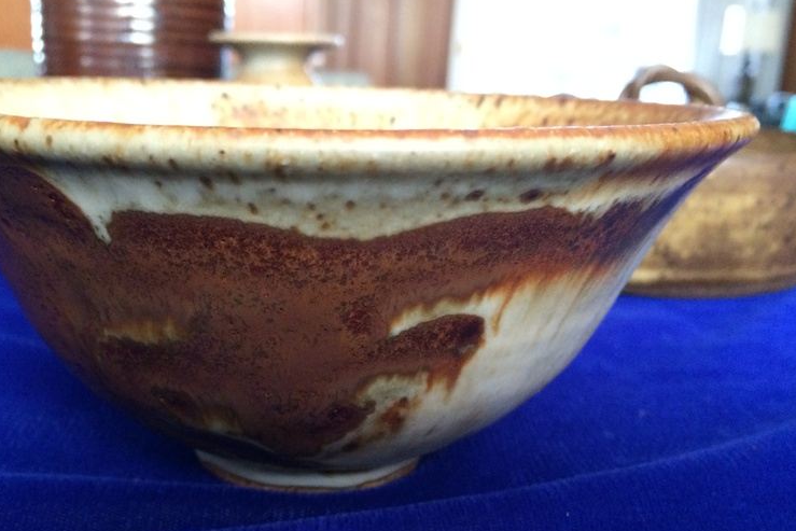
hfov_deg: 50.4
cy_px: 316
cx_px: 325
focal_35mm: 38
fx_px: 840
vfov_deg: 35.0
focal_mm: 4.12
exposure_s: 1/30
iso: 320
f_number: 2.2
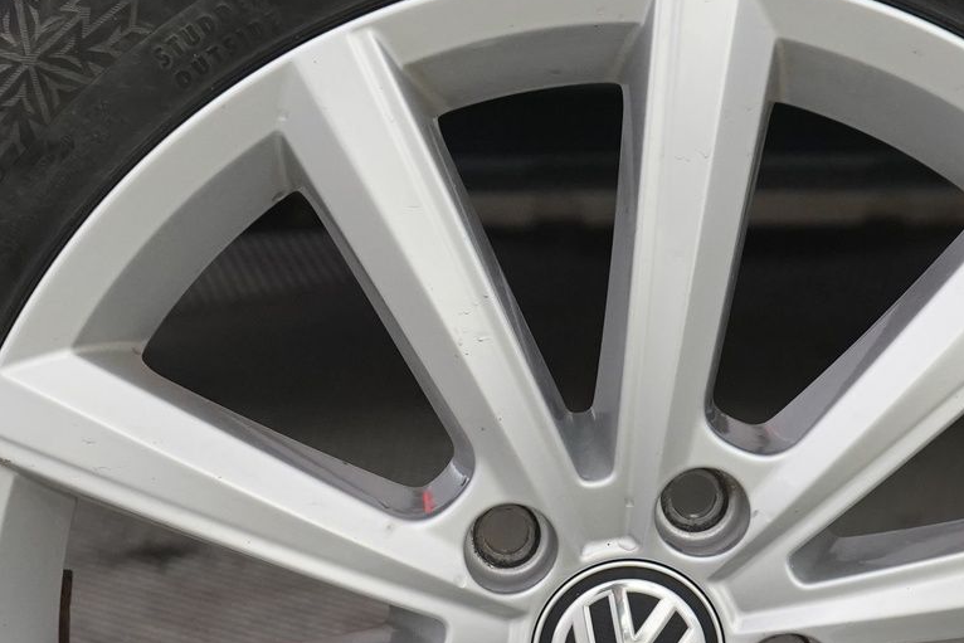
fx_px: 3669
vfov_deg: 9.9
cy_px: 630
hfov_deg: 15.0
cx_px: 566
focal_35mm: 137
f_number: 4.5
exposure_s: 1/160
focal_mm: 42
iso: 2500
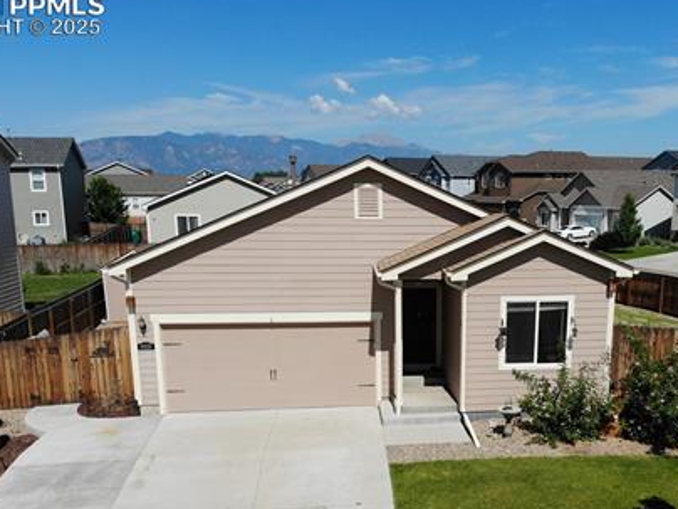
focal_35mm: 38
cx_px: 431
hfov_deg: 48.4
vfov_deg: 36.9
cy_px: 379
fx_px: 744
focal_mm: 4.5
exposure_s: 1/1961
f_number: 2.8
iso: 101
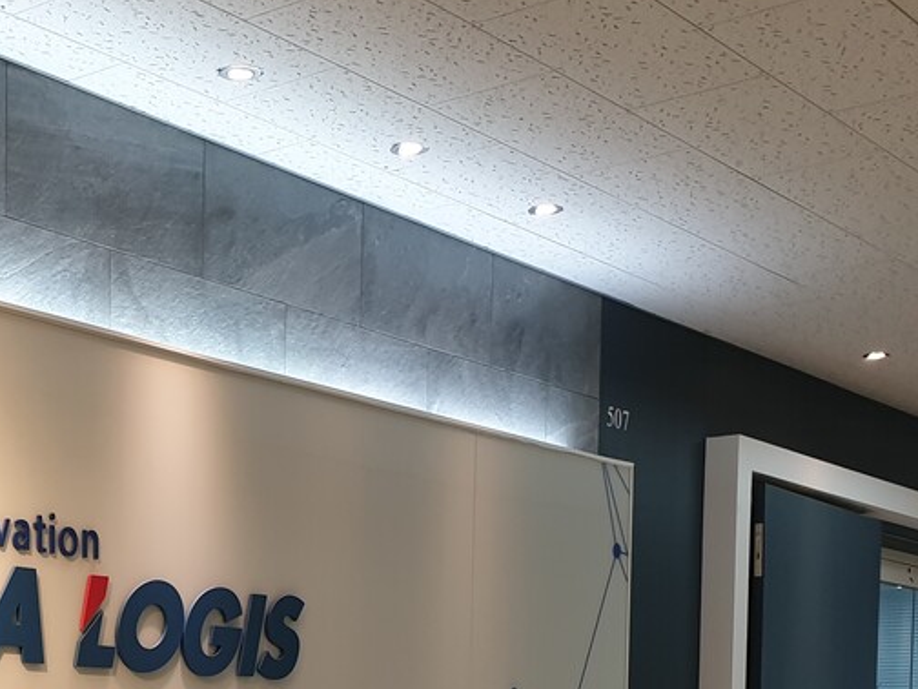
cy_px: 866
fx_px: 1750
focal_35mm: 66
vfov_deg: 20.5
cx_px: 102
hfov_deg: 28.3
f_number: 2.4
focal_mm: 4.3
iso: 100
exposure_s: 1/60
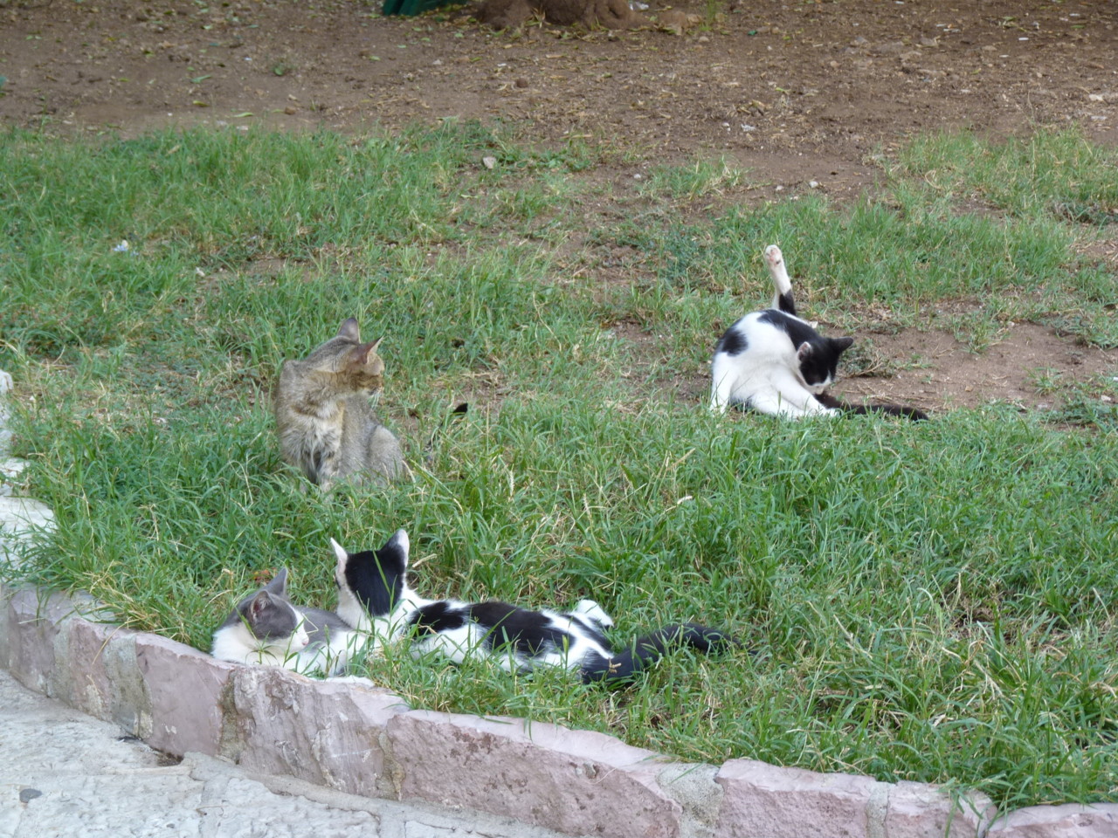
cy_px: 419
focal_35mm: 91
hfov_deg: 21.5
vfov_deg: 16.2
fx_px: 2939
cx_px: 559
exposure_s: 1/40
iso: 100
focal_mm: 16.1
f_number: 3.4
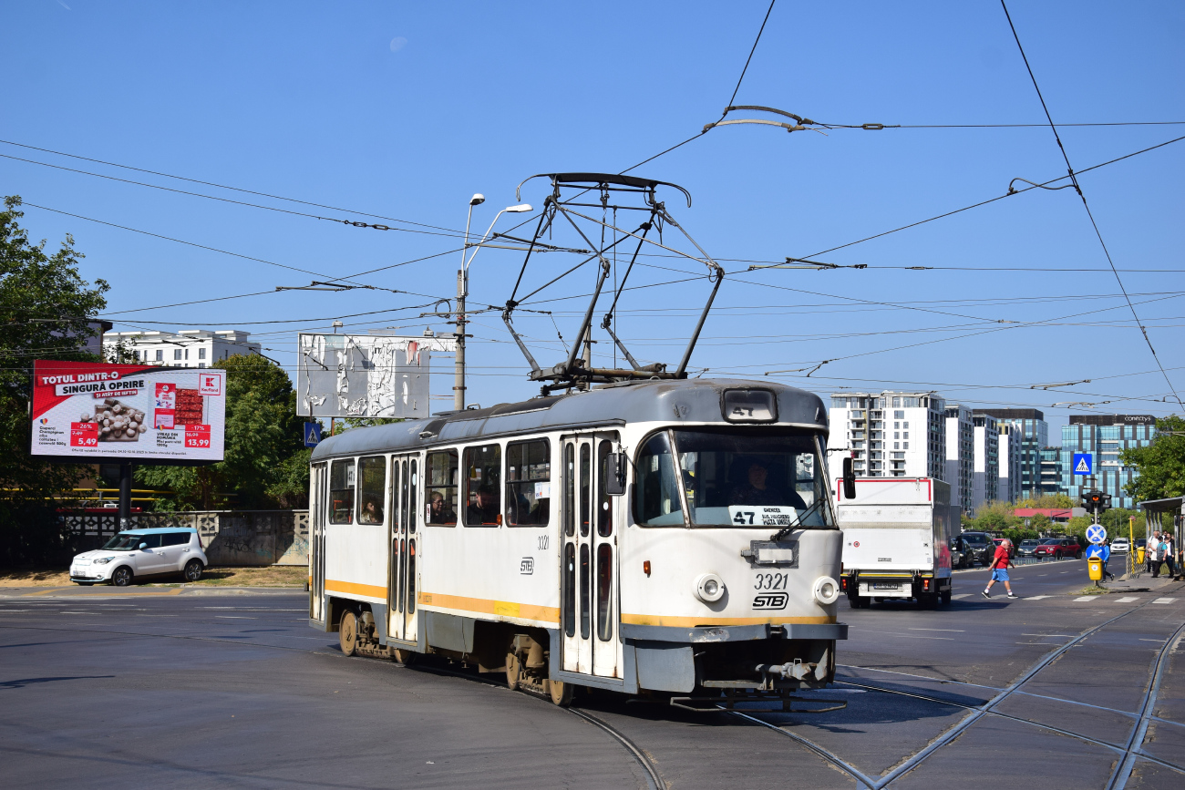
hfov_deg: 31.9
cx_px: 592
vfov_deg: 21.6
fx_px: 2074
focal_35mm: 63
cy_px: 395
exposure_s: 1/1000
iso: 200
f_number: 6.3
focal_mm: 42
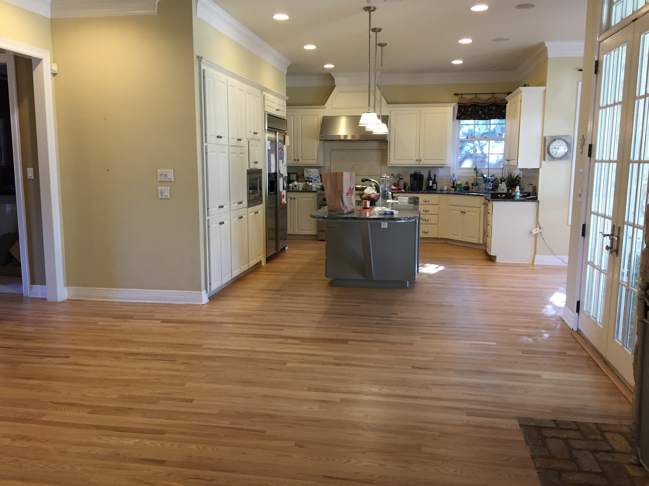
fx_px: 544
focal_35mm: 29
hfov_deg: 61.7
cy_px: 243
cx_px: 324
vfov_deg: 48.2
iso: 125
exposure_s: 1/30
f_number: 2.2
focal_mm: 4.15
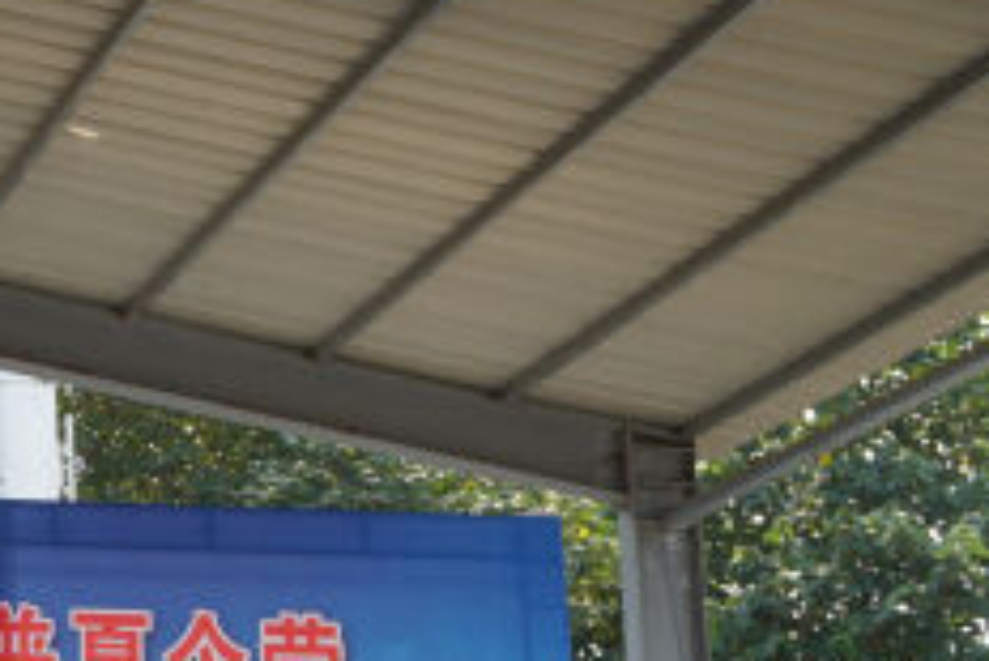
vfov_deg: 12.4
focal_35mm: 109
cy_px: 699
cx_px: -584
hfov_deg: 16.7
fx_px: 2989
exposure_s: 1/250
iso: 100
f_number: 4.5
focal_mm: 21
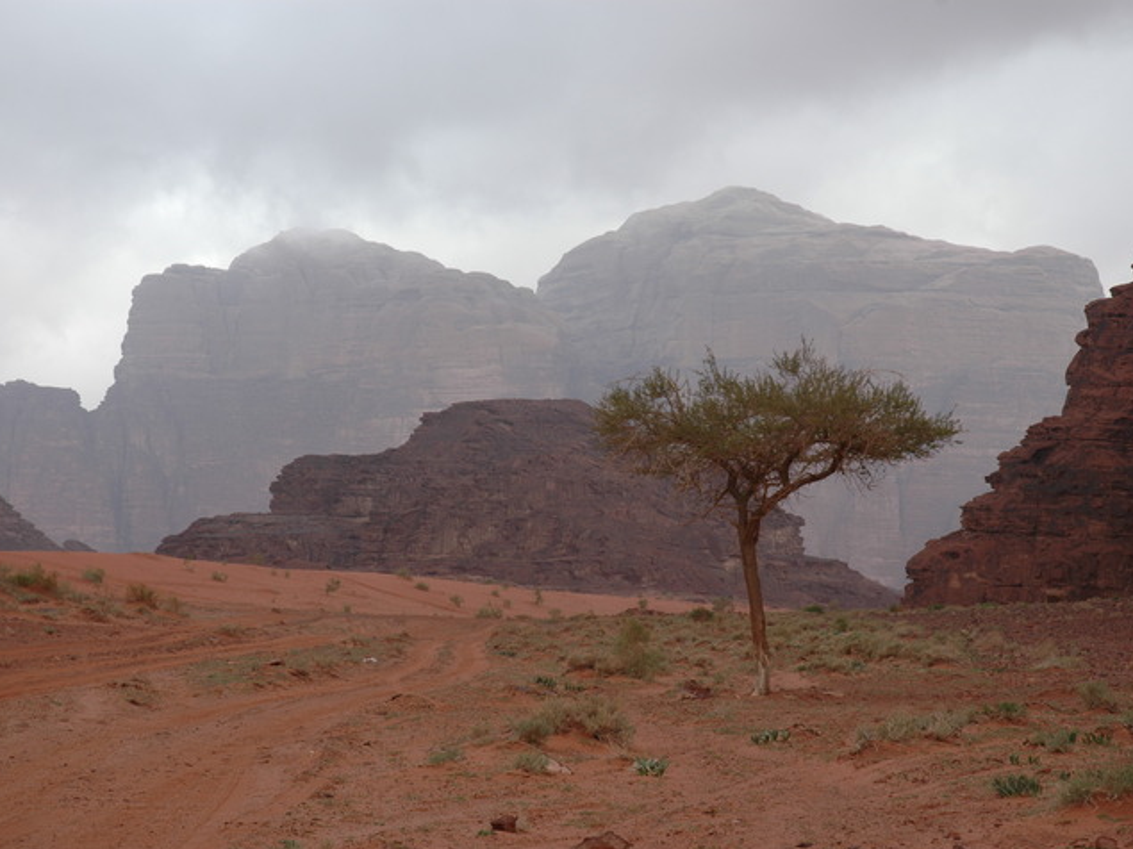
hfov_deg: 23.0
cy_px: 425
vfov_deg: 17.4
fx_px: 2782
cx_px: 614
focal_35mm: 85
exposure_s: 1/160
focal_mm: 52
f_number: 6.3
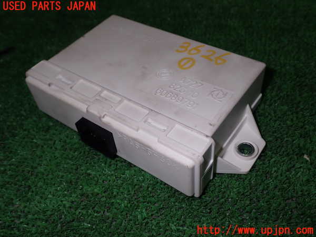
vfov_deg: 39.7
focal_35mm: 36
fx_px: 329
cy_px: 118
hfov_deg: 51.4
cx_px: 158
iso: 200
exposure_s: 1/40
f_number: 10
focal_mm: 6.37
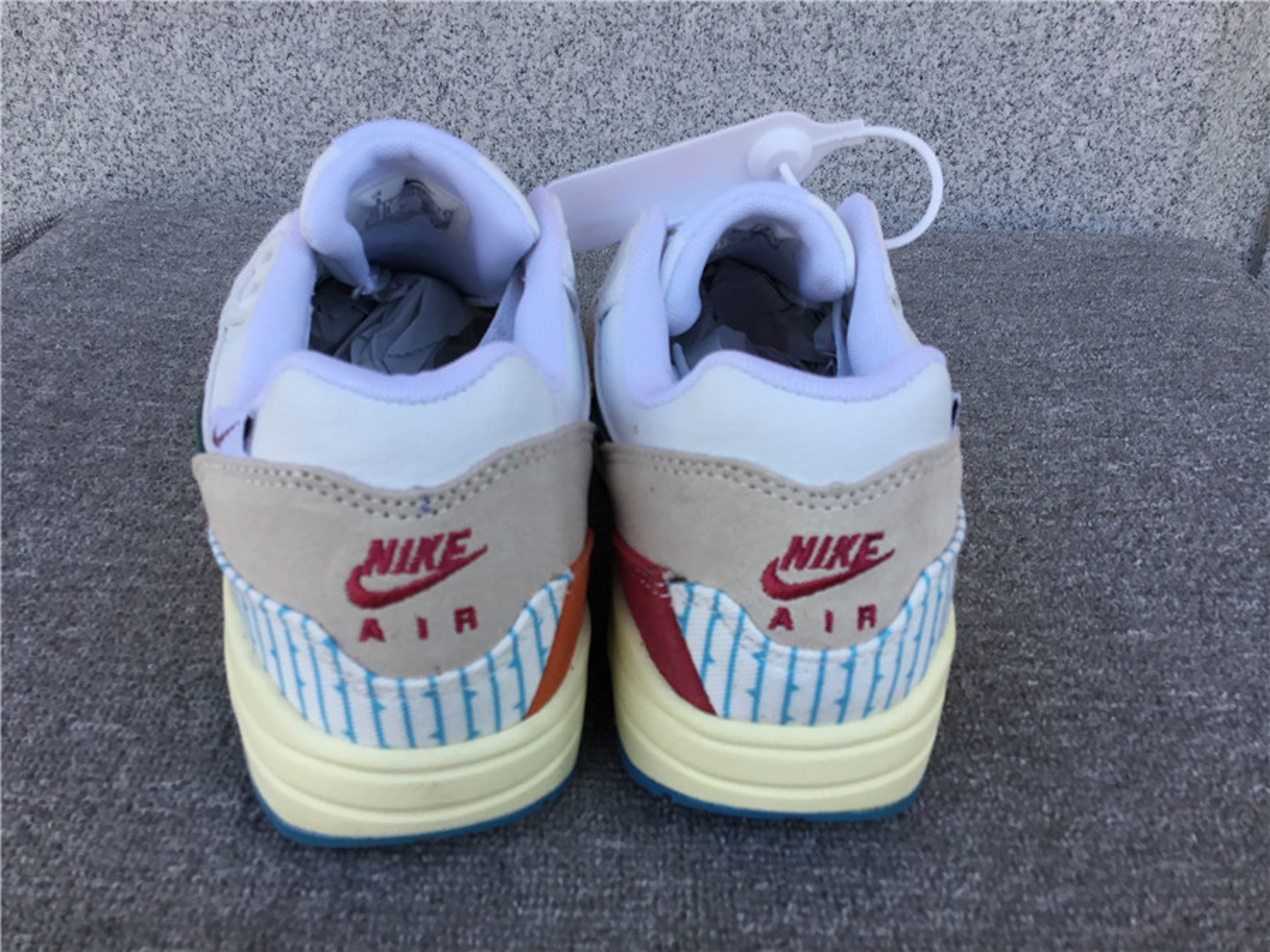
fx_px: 1137
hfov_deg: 58.4
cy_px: 476
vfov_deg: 45.4
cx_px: 635
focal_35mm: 31
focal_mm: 3.3
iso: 25
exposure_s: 1/191
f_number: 2.4
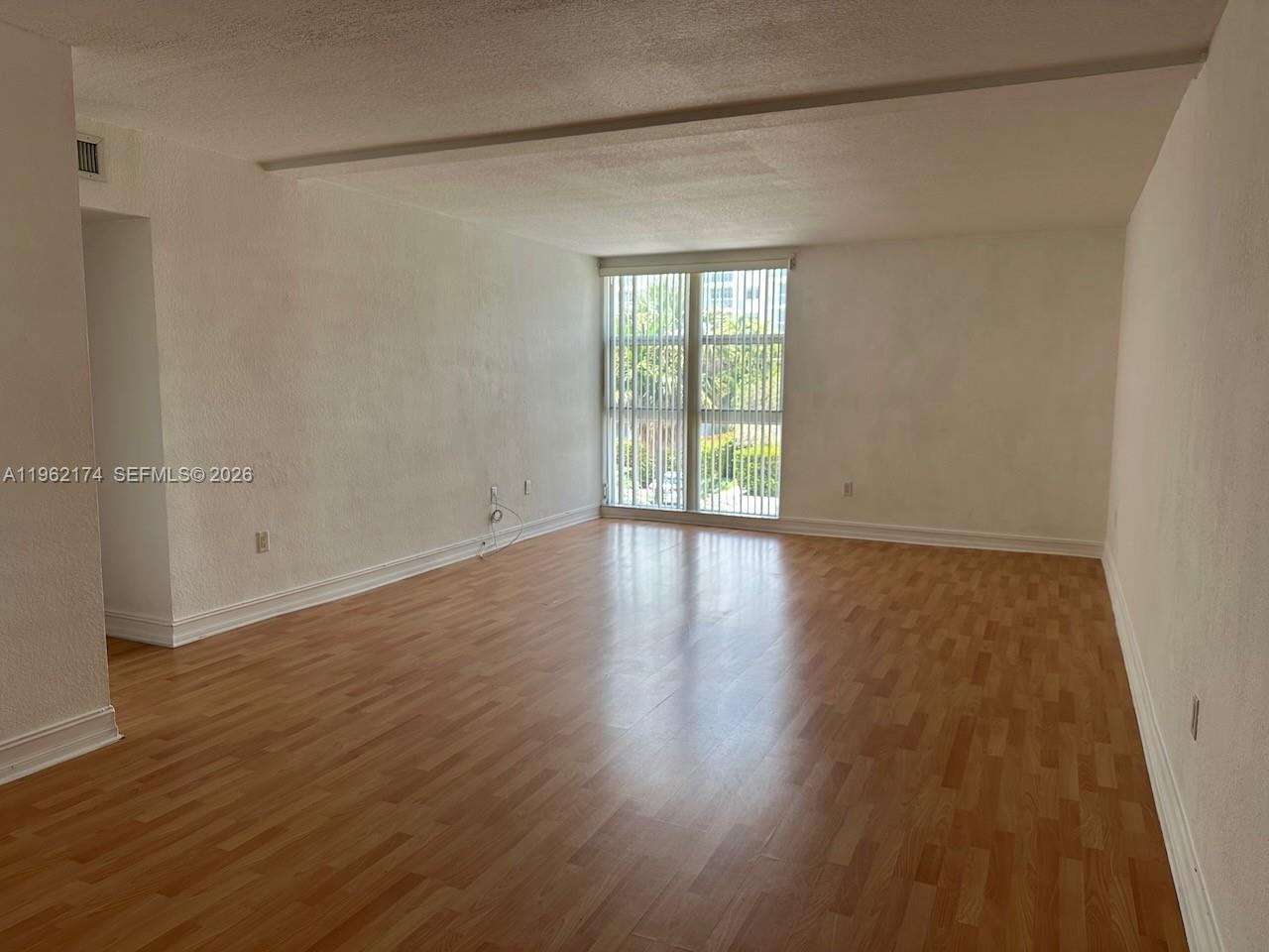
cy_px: 476
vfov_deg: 56.8
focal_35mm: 24
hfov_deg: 71.6
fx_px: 880
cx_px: 634
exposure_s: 1/195
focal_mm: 6.86
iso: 64
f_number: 1.78
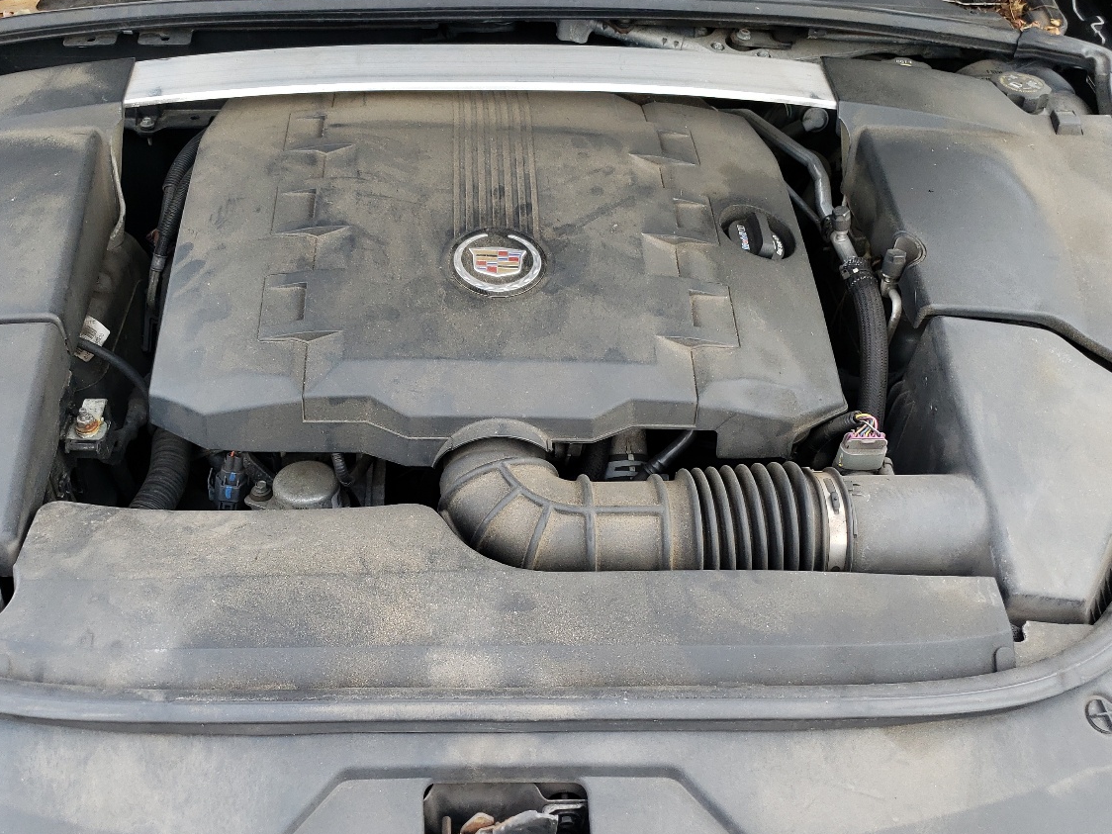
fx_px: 1189
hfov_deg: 50.0
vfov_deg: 38.7
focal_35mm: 37
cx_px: 495
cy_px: 397
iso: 50
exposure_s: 1/278
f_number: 1.5
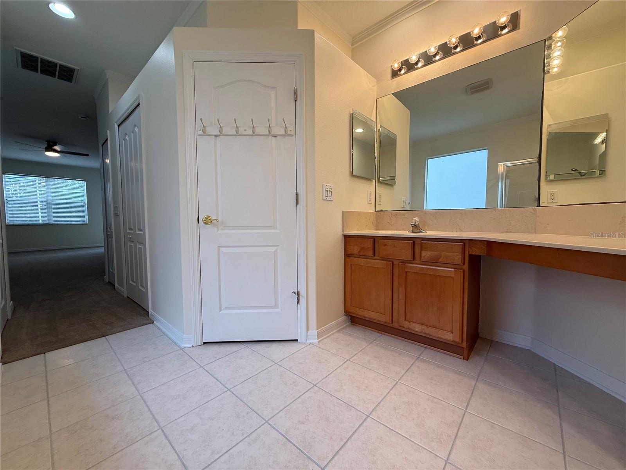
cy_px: 235
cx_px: 313
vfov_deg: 85.7
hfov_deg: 102.1
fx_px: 253
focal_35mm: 14
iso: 80
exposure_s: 1/120
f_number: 2.2
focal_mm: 2.22
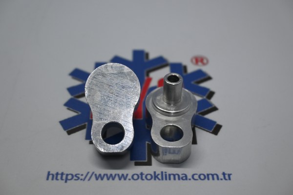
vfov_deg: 28.5
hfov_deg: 41.7
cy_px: 98
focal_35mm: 47
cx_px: 146
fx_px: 385
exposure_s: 1/125
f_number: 5
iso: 500
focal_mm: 31.5
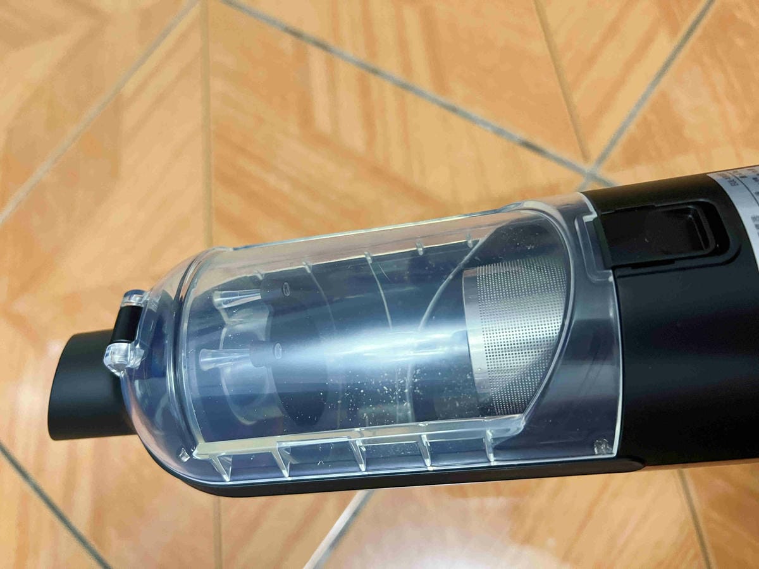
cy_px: 284
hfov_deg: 67.3
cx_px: 380
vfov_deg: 53.1
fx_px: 570
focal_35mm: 26
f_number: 1.5
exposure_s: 1/60
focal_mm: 5.7
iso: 500
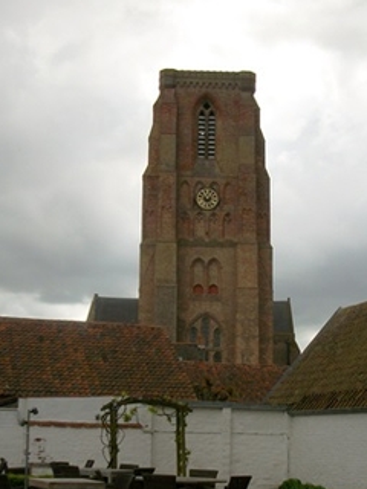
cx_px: 173
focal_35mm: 60
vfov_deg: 32.1
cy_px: 295
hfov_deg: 24.4
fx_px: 848
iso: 80
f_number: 2.9
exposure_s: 1/1000
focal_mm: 5.7
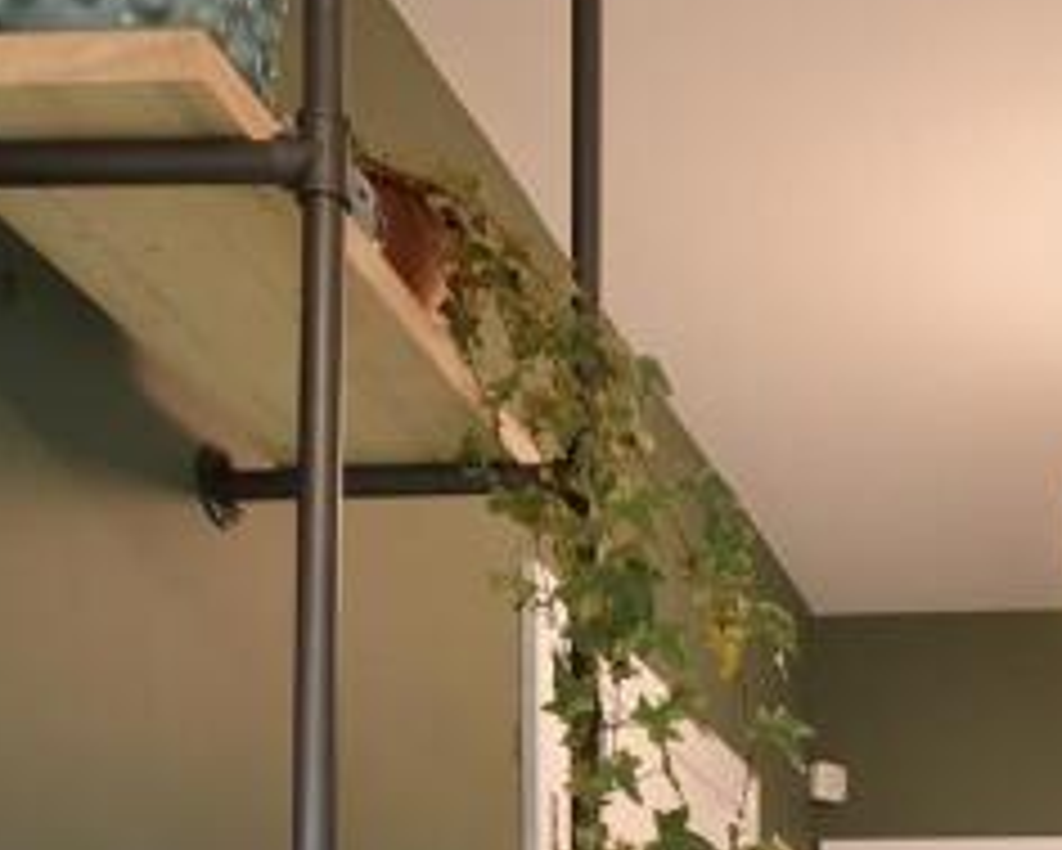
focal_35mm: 61
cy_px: 1320
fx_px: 1918
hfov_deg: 27.4
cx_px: 1260
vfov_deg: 20.8
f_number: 8
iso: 250
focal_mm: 10
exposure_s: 1/6
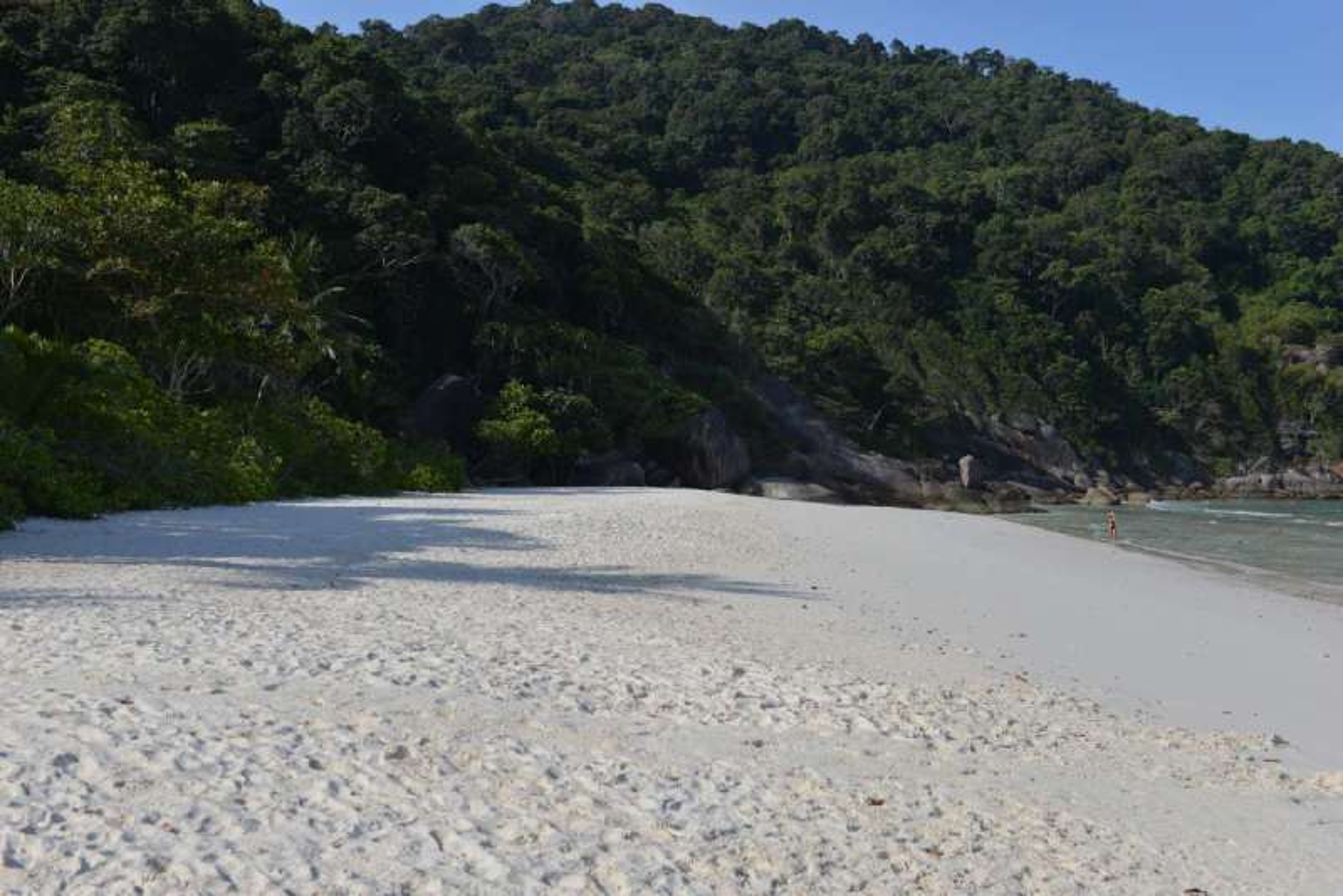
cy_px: 448
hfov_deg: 50.7
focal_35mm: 38
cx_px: 672
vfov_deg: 35.1
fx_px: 1418
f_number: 7.1
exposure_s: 1/200
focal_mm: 38
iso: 100
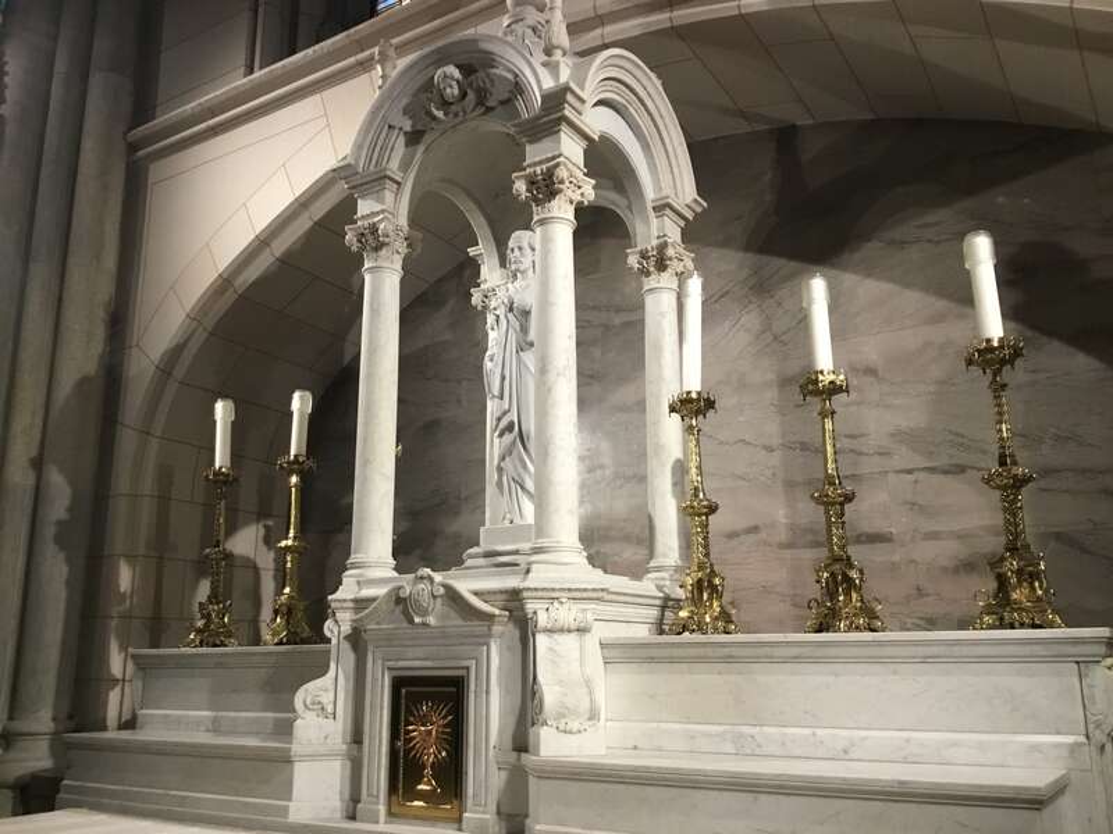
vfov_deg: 45.4
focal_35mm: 31
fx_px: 997
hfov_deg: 58.4
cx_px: 556
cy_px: 417
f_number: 2.4
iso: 125
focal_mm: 3.3
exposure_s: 1/30
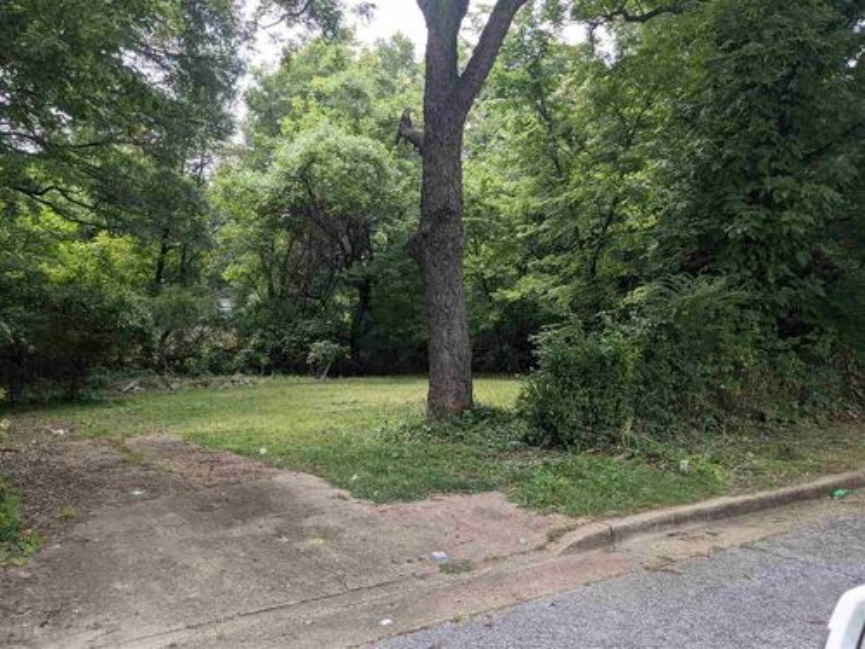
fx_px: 675
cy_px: 324
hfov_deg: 65.3
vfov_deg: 51.4
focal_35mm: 27
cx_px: 432
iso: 42
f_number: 1.73
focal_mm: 4.38
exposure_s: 1/559
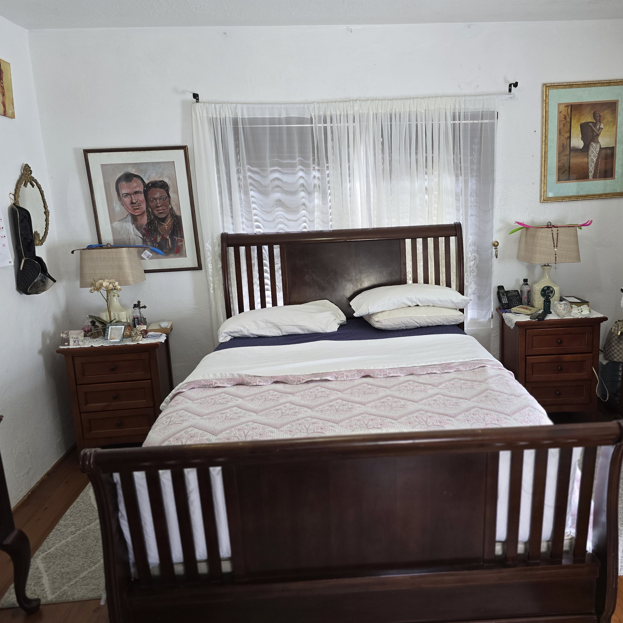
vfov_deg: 57.3
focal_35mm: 28
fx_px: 570
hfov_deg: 57.1
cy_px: 315
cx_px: 354
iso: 200
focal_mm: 6.3
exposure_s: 1/120
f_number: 1.7
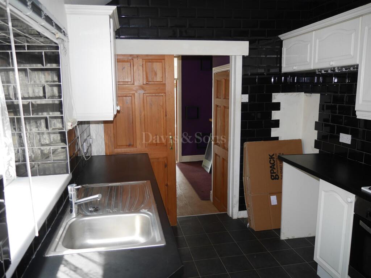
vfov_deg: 49.8
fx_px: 300
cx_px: 186
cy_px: 139
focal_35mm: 28
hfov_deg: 63.4
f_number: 3.5
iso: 200
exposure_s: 1/60
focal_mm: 14
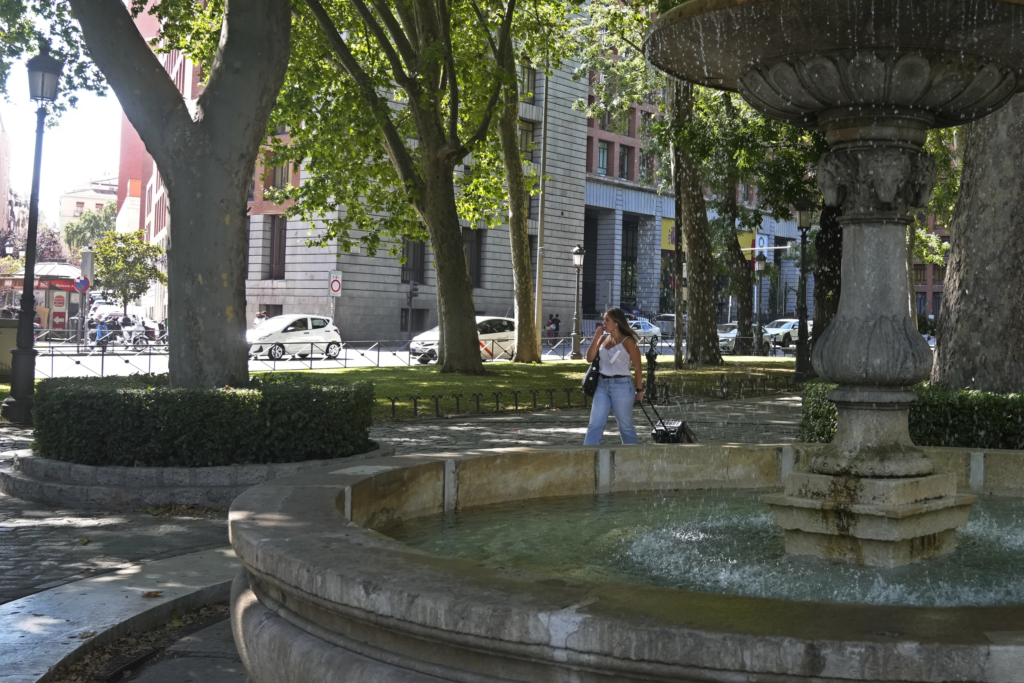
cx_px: 735
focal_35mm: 43
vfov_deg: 31.1
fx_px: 1223
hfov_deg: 44.3
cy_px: 288
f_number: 5
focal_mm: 25
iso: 800
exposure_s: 1/321
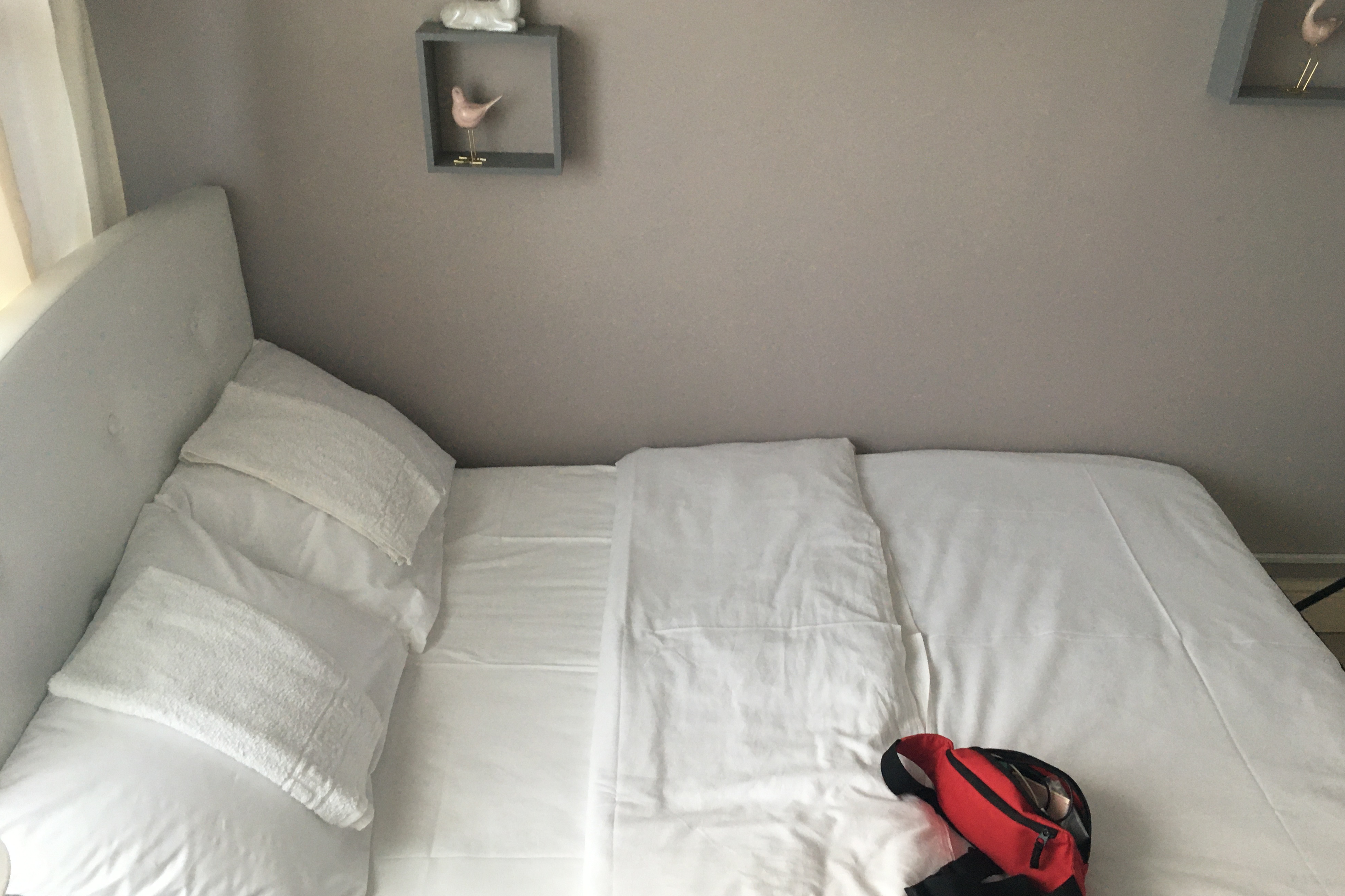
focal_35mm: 31
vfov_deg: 42.3
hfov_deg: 60.3
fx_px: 1158
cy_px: 465
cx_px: 688
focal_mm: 4.15
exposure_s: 1/33
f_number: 2.2
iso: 125
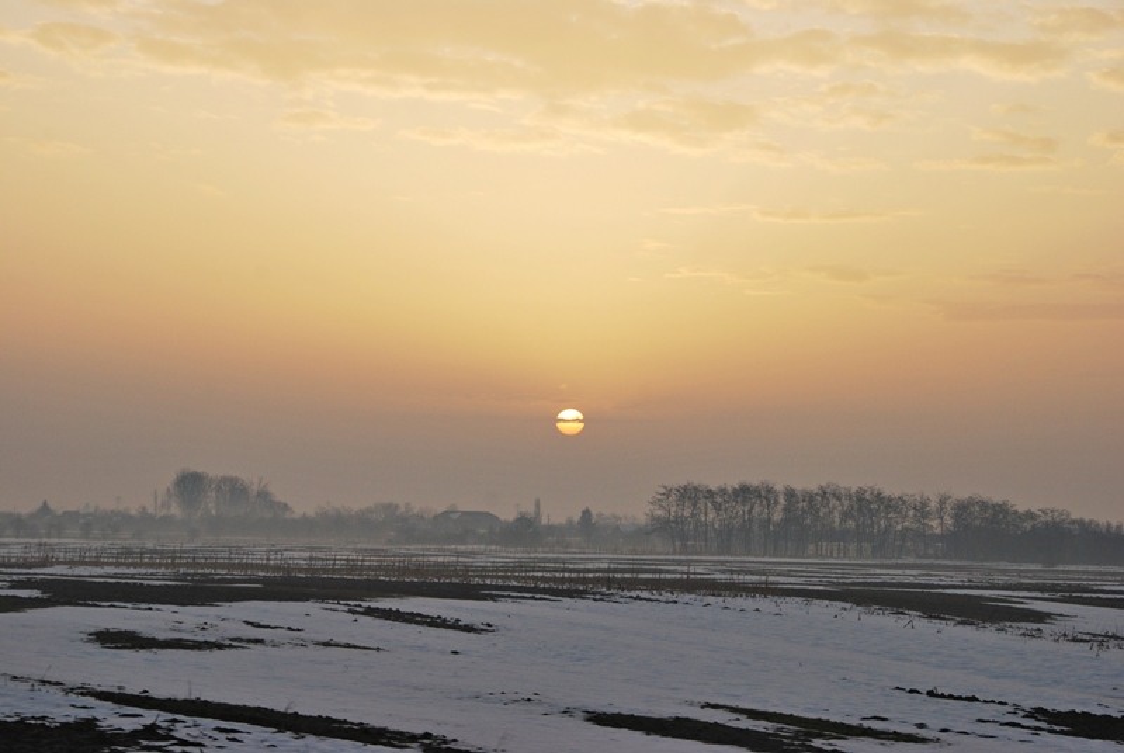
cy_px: 376
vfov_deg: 14.8
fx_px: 2908
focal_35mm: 93
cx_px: 562
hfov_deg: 21.9
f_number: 10
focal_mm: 62
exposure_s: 1/200
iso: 200
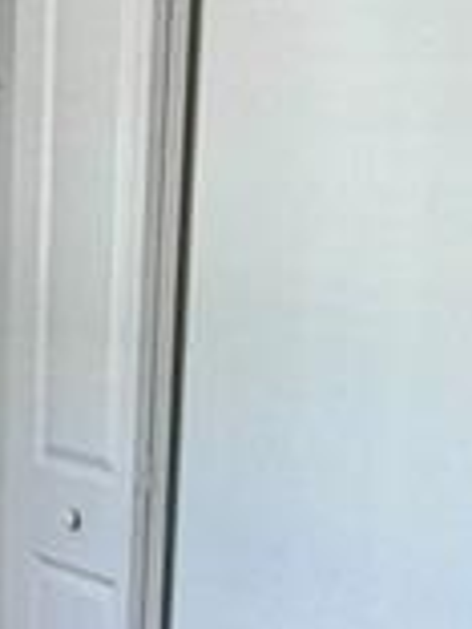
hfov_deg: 13.7
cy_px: 794
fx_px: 1963
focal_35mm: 108
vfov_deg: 17.2
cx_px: 323
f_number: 2.2
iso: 100
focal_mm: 2.22
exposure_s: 1/120
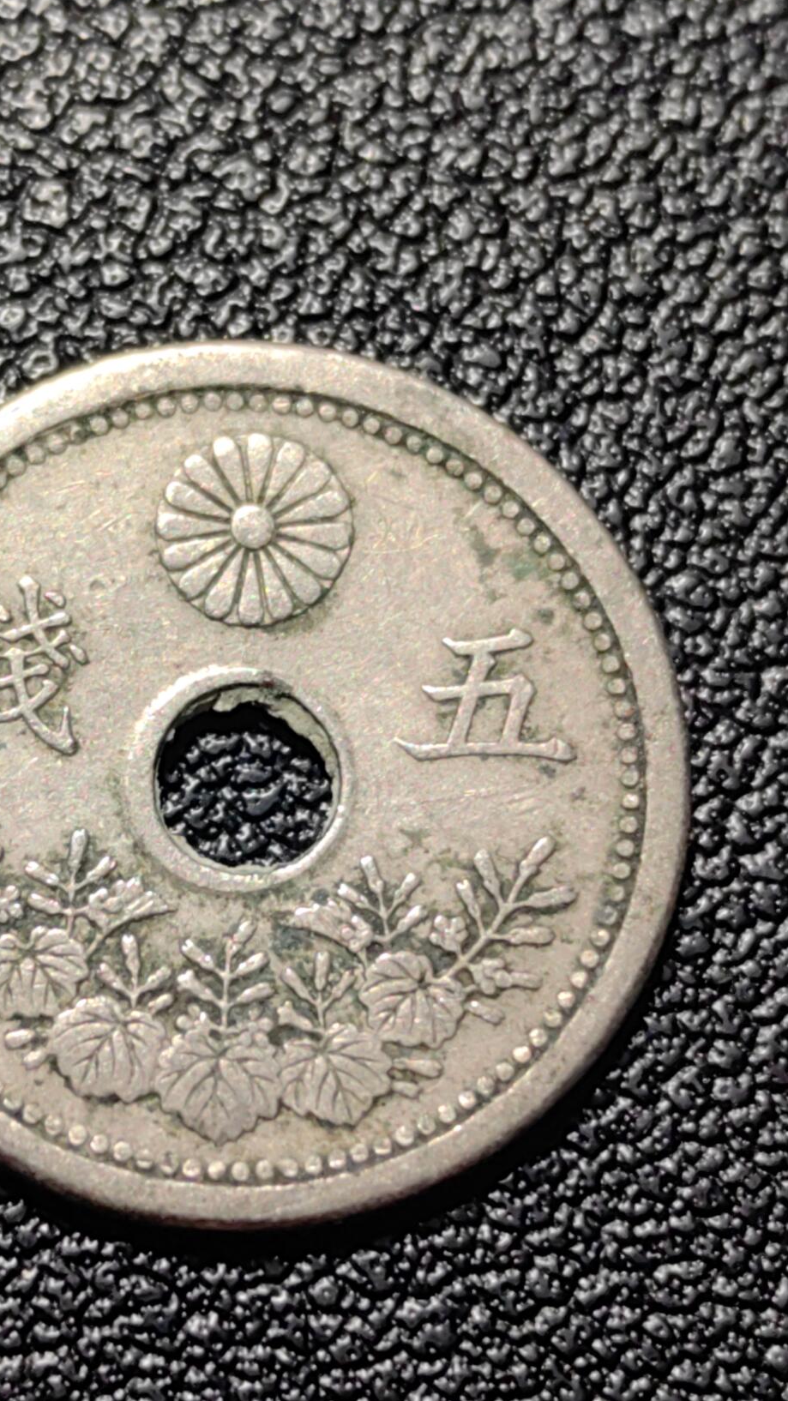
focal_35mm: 96
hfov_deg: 12.6
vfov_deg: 22.2
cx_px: 230
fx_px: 3566
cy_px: 764
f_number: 2
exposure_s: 1/100
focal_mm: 5.75
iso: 50
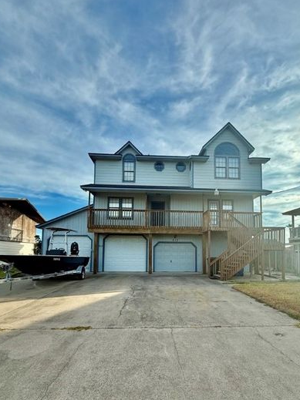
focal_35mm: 18
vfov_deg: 86.7
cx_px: 161
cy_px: 240
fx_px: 208
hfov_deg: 71.5
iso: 64
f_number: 2.2
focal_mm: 2.22
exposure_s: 1/1211
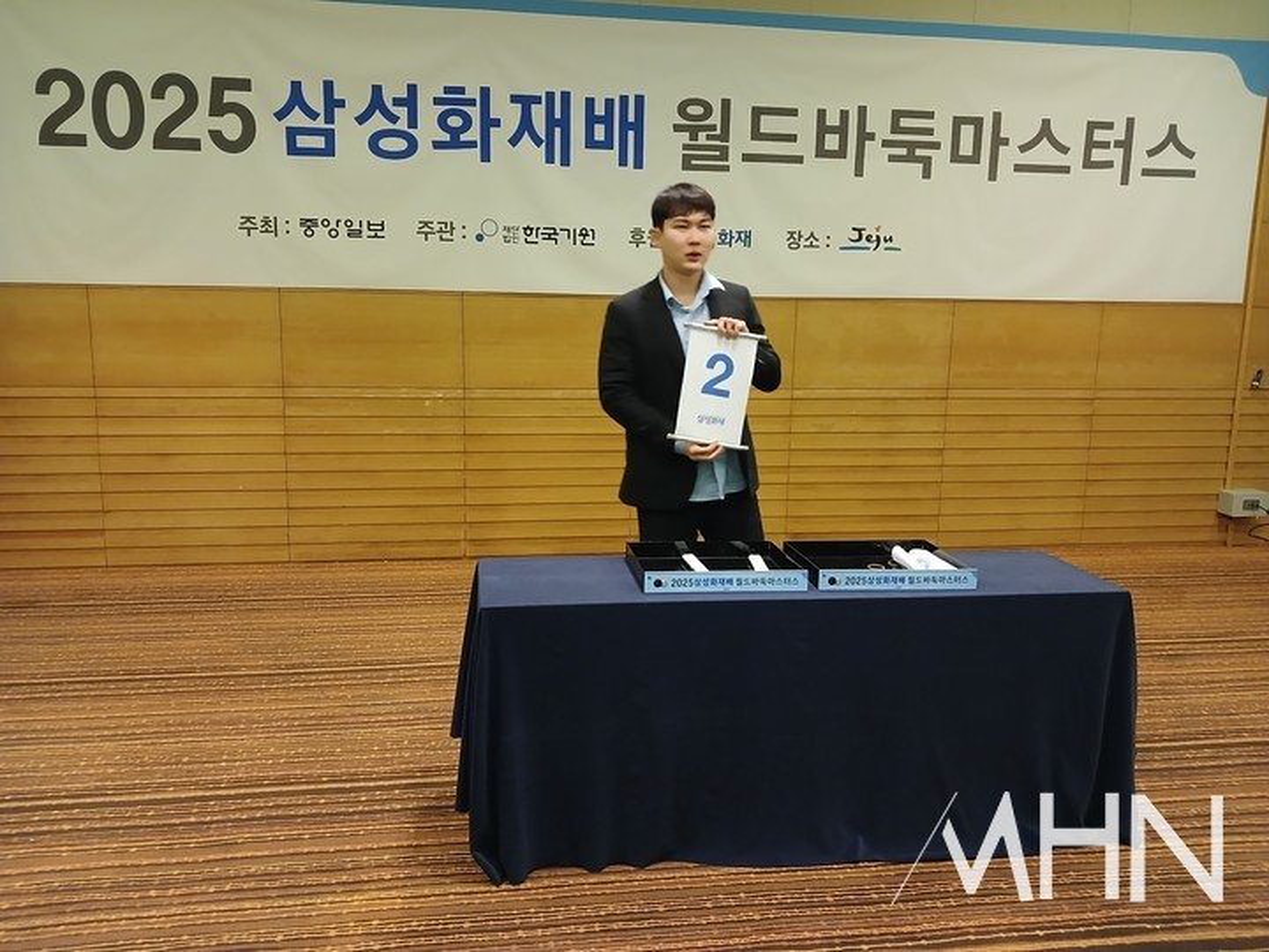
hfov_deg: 65.3
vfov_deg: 51.4
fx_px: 990
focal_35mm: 27
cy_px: 476
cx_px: 634
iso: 500
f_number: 1.8
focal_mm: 4
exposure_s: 1/24
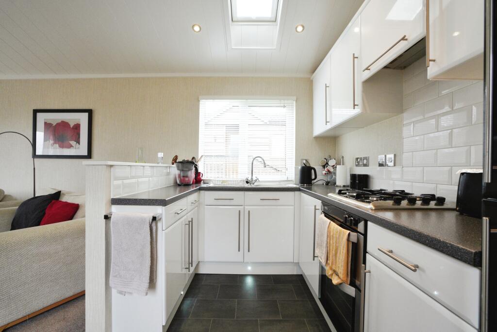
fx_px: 221
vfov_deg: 73.8
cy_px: 166
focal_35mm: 16
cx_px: 248
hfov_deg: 96.7
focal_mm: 16
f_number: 9
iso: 2000
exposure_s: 1/80
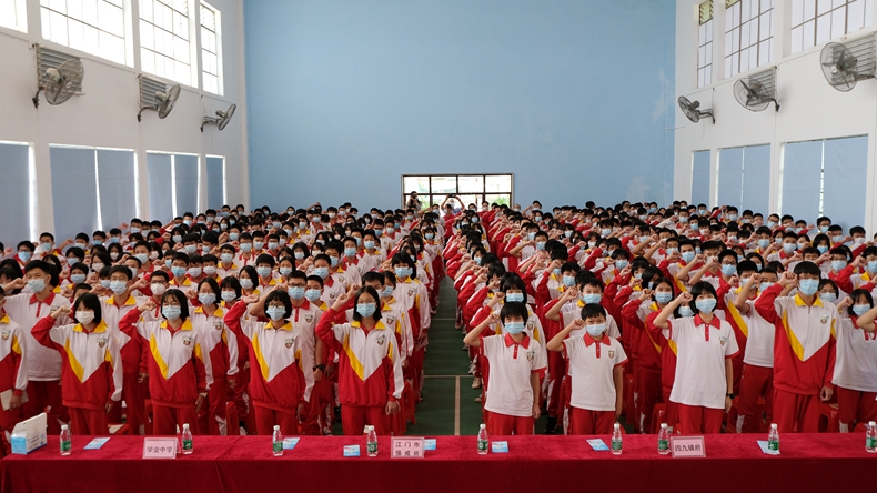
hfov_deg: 56.6
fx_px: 814
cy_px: 264
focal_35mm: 35
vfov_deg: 33.7
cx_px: 442
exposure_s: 1/50
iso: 400
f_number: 4.2
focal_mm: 22.1
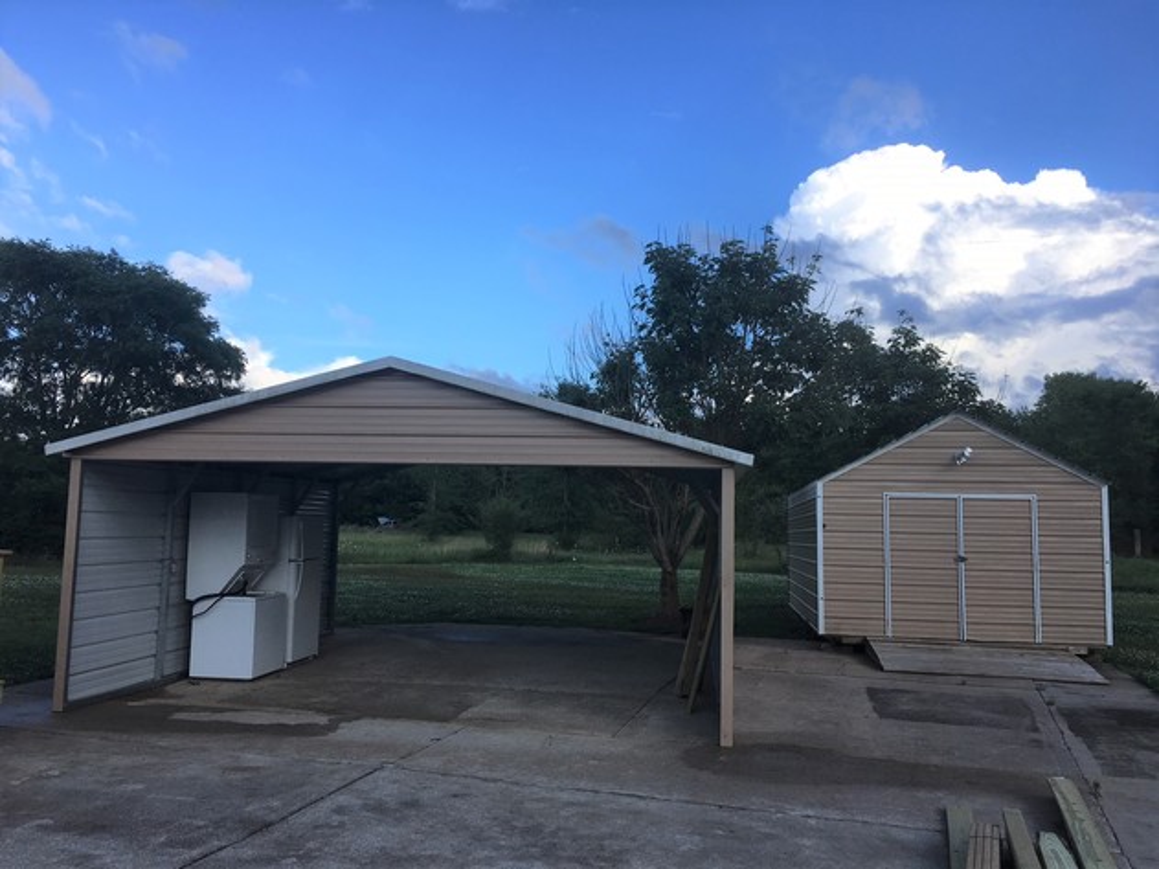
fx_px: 971
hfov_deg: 61.7
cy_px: 434
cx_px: 580
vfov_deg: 48.2
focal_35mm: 29
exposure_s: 1/754
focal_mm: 4.15
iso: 25
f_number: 2.2
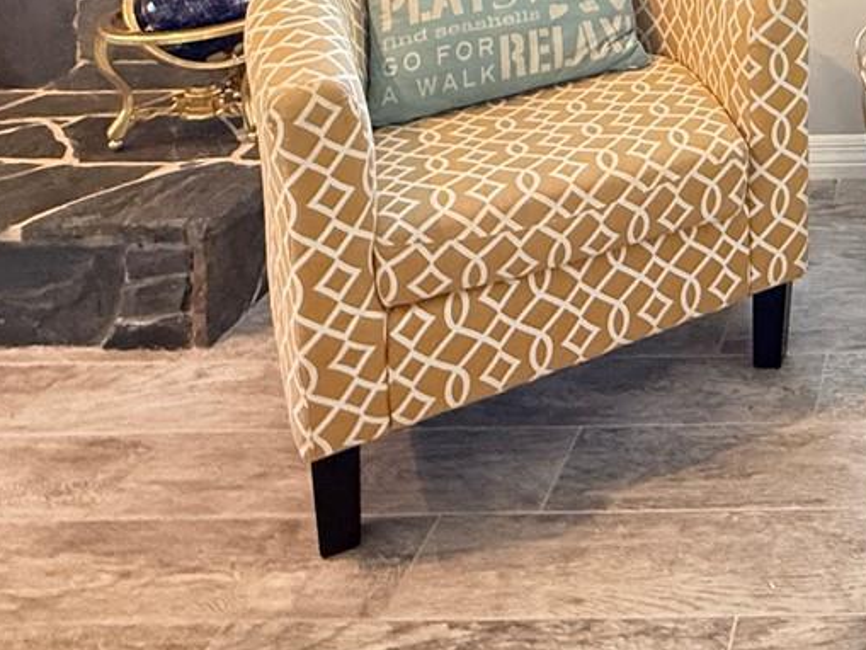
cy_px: -327
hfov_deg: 36.0
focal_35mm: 44
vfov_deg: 25.0
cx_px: 971
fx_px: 1101
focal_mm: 2.22
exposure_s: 1/60
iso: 640
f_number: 2.2
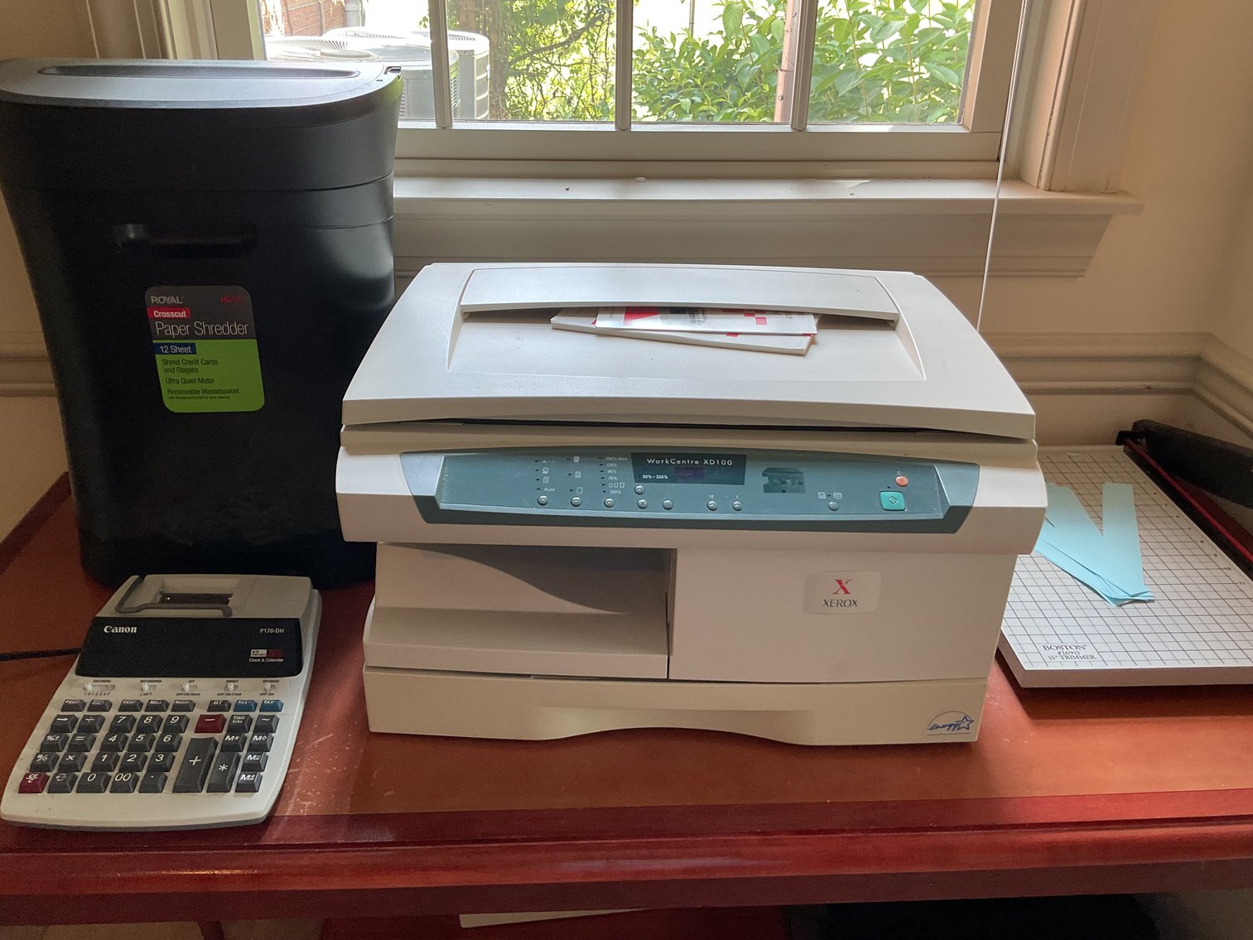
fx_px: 1050
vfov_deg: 48.2
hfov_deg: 61.7
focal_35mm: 29
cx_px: 626
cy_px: 470
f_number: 1.8
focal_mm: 3
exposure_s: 1/60
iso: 40
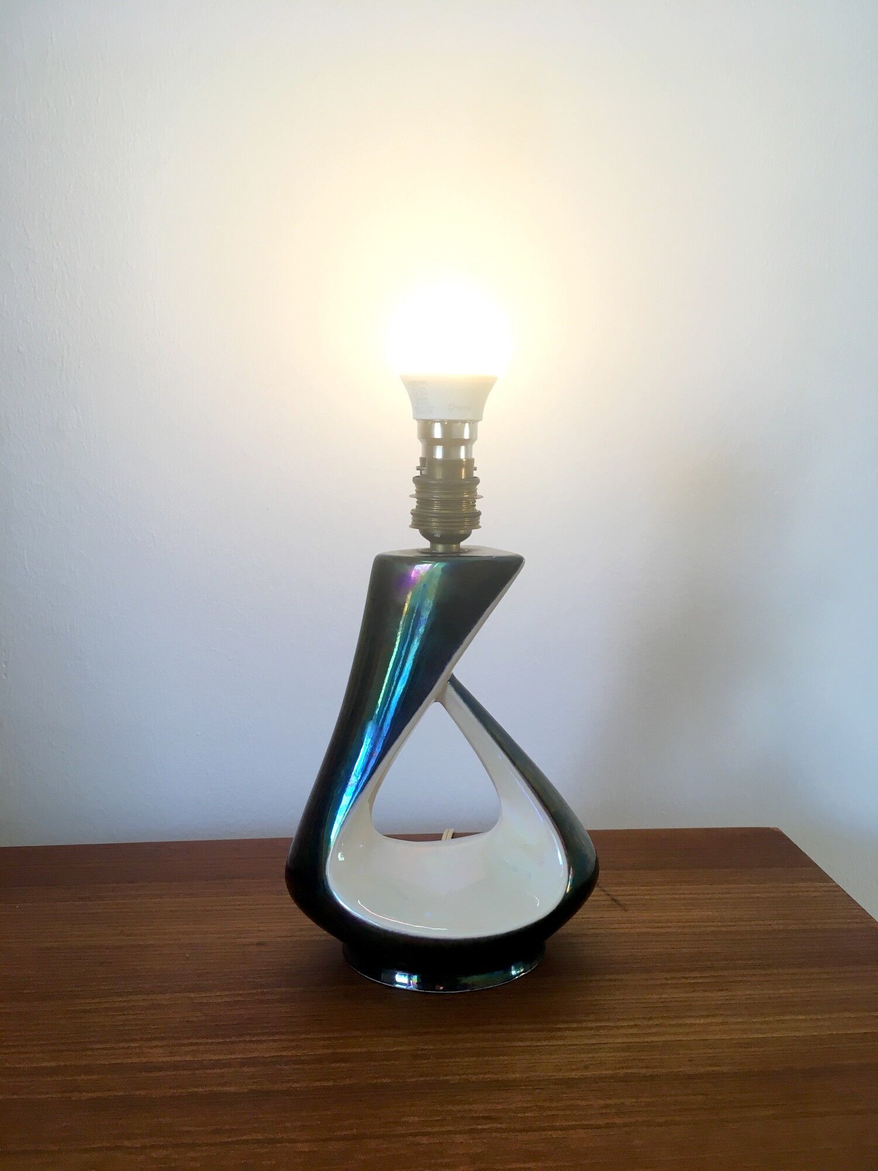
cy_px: 586
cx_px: 439
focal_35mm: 29
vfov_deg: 61.7
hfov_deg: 48.2
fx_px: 981
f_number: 2.2
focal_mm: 4.15
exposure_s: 1/33
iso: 32
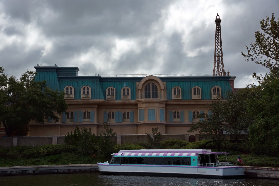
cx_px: 140
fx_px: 504
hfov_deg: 31.0
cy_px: 93
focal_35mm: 65
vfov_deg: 20.9
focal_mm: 65
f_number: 10
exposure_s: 1/400
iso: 100
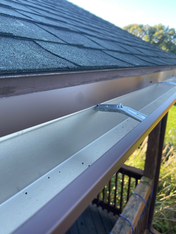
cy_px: 117
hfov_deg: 53.1
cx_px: 88
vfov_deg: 67.3
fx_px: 176
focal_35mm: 26
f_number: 1.6
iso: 32
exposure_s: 1/172
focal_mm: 5.1
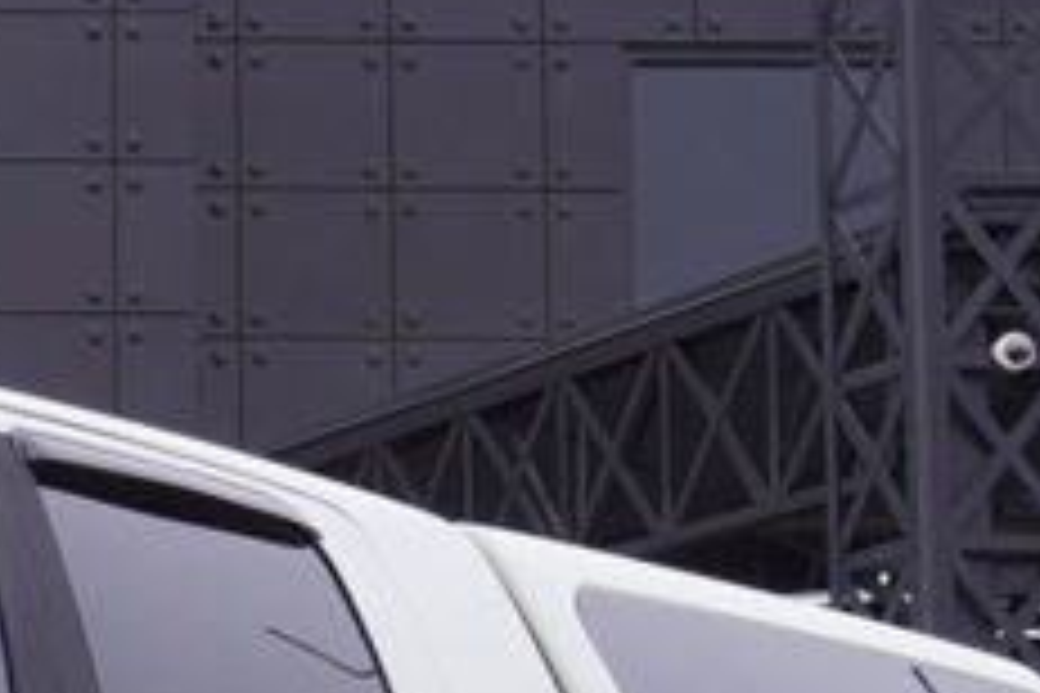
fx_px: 5373
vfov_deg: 7.4
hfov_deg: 10.6
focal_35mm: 186
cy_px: 684
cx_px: -612
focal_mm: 28
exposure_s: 1/100
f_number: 8
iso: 100
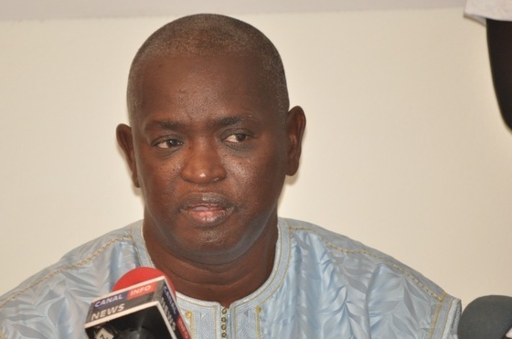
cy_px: 188
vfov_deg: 3.7
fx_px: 5323
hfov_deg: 5.5
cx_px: 219
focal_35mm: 375
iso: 1250
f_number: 6.3
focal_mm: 200
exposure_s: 1/160
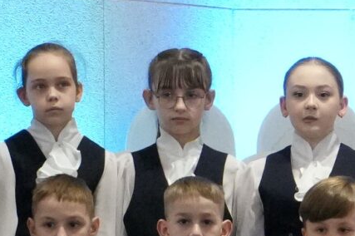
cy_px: 452
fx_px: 3902
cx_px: 556
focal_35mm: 396
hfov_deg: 5.2
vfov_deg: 3.4
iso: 6400
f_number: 9
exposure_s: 1/80
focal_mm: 44
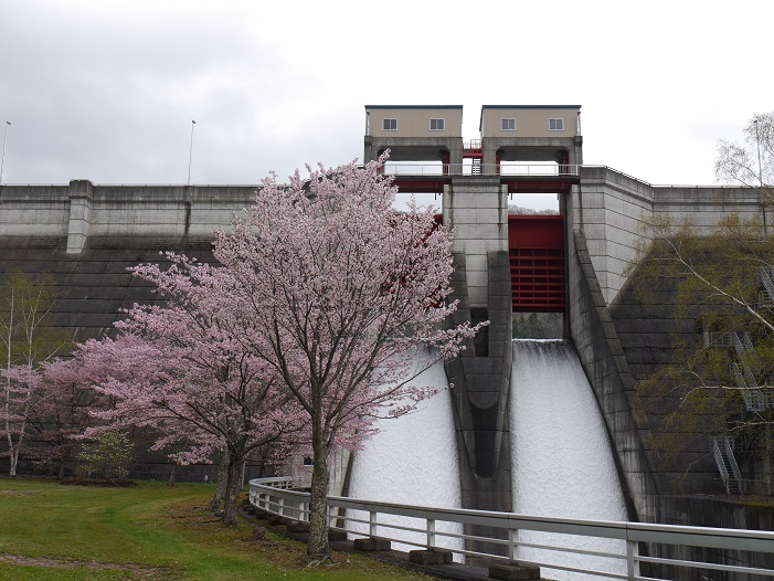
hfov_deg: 46.8
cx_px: 387
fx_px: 895
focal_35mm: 40
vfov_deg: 36.0
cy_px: 290
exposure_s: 1/160
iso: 160
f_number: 5.6
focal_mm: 20
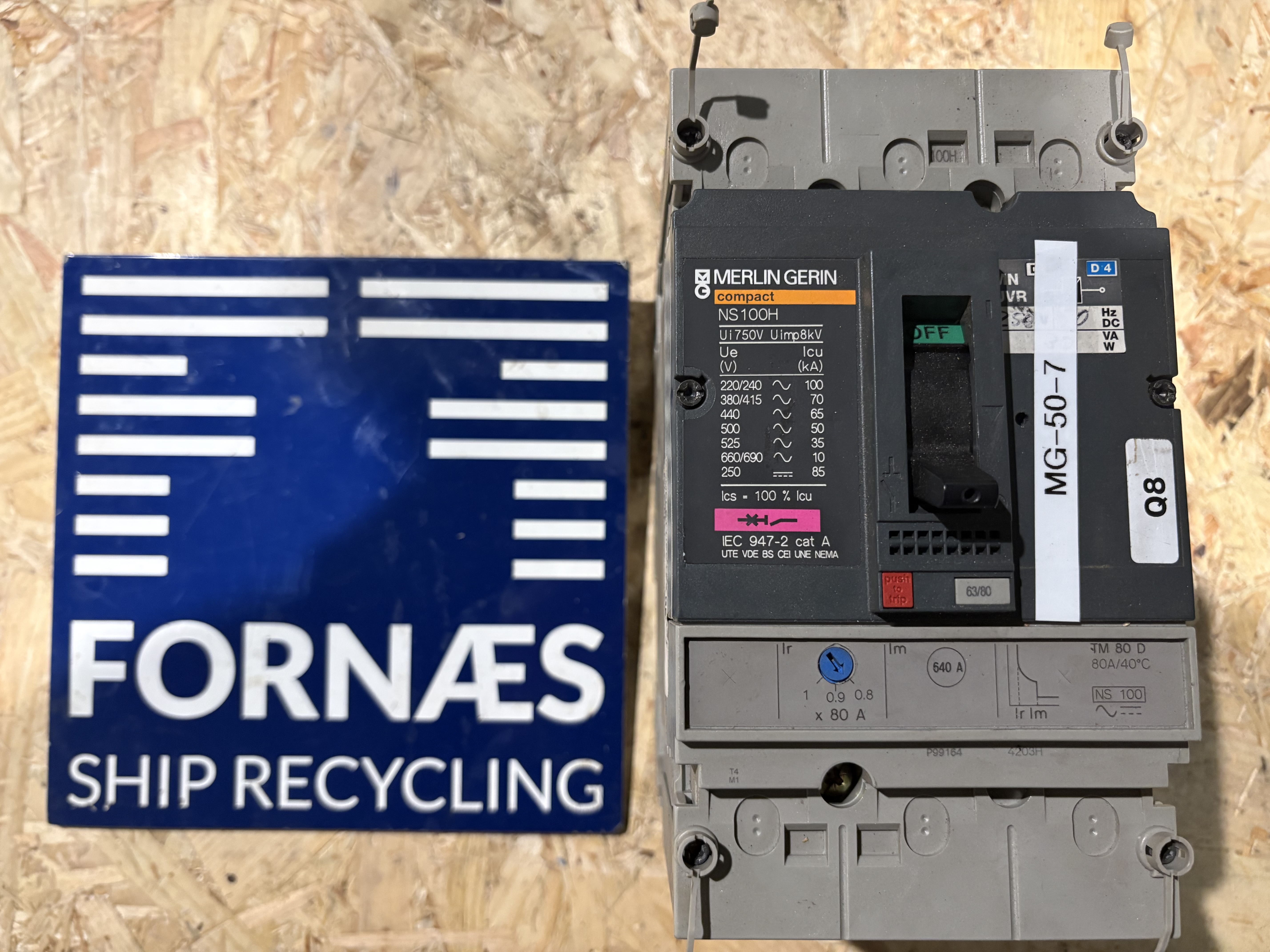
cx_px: 635
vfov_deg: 53.1
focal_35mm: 26
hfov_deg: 67.3
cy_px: 476
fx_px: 954
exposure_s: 1/50
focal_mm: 5.96
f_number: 1.6
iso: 250
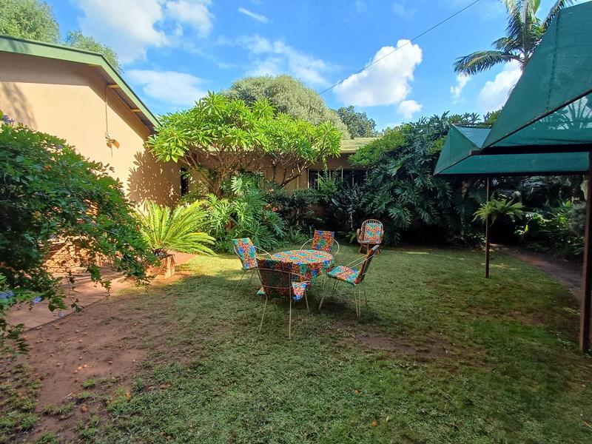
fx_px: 274
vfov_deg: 78.1
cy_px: 222
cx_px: 296
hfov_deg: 94.5
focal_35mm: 16
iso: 40
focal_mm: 1.64
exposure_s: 1/509
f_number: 2.2
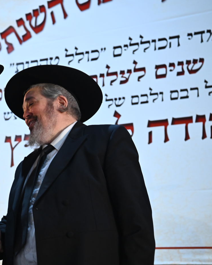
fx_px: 777
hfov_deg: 15.4
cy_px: 132
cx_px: 20
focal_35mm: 99
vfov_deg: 19.4
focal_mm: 70
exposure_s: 1/100
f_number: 5
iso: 3200
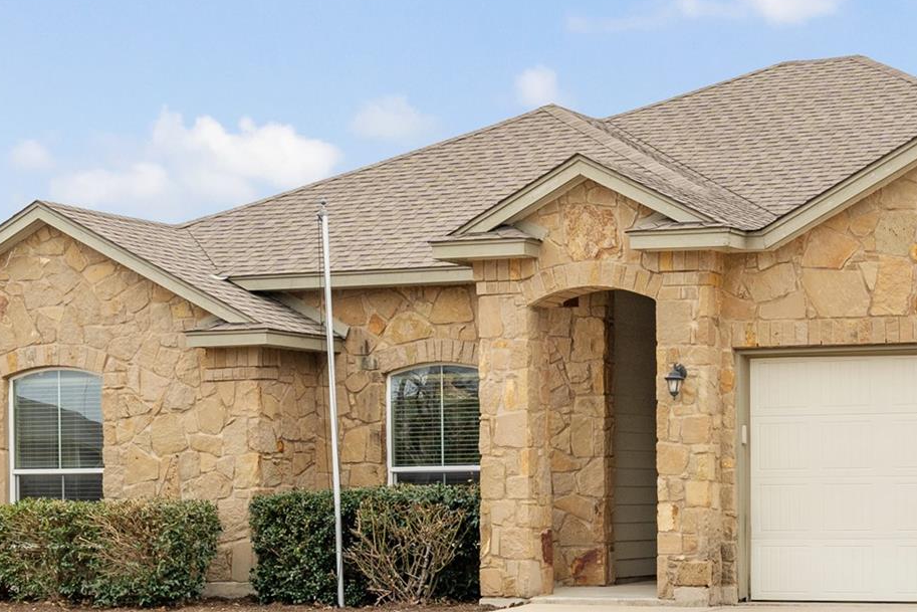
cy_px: 430
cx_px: 635
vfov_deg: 18.4
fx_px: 1885
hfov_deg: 27.1
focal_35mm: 74
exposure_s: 1/160
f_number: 8
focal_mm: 33
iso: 250
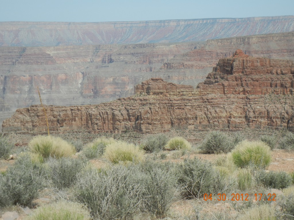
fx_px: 866
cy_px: 110
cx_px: 147
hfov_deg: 19.3
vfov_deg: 14.5
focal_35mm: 102
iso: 160
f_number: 9
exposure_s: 1/290
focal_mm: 18.3
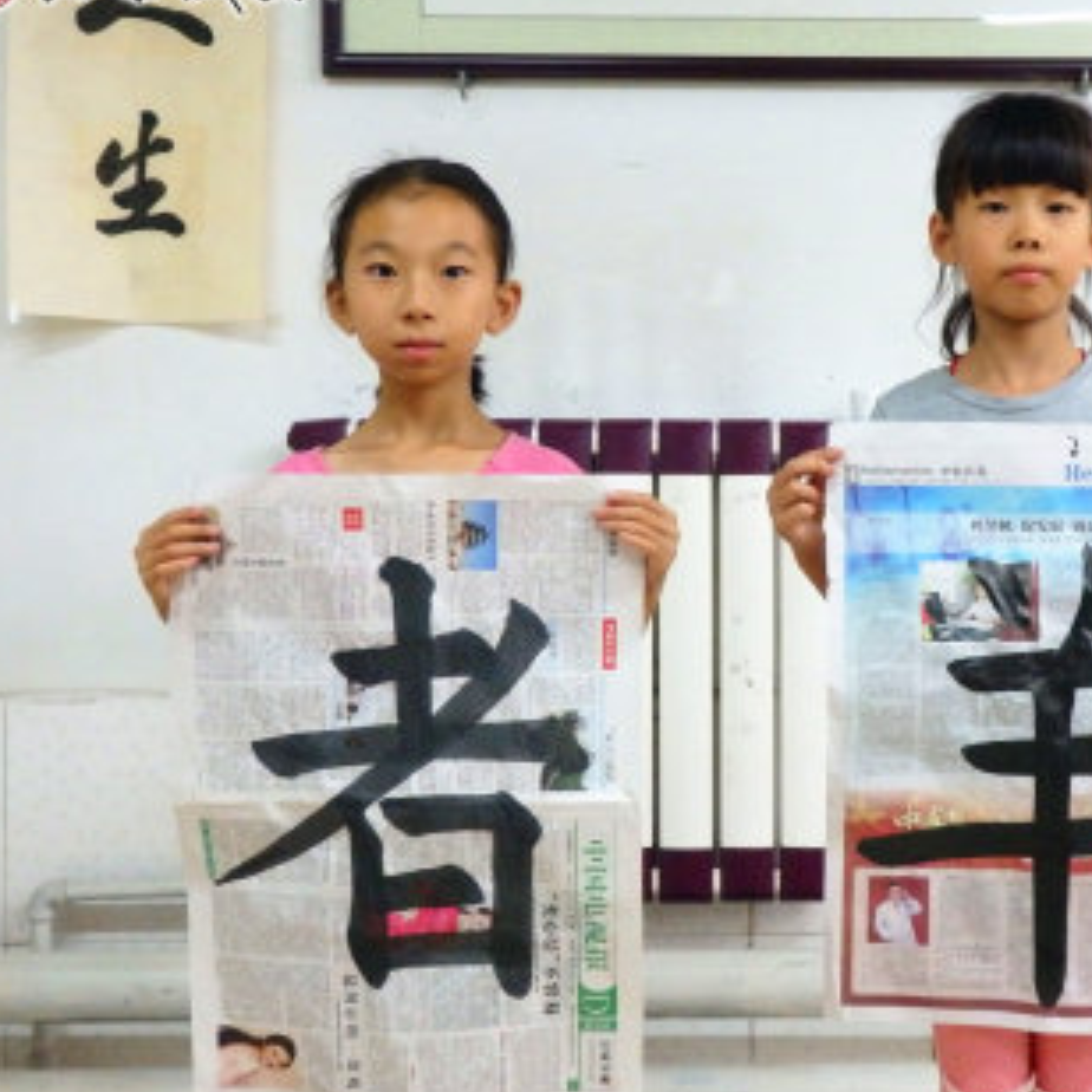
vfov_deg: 32.8
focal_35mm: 52
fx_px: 1856
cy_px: 516
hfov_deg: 32.4
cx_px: 766
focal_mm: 6.6
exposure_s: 1/60
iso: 800
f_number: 3.6
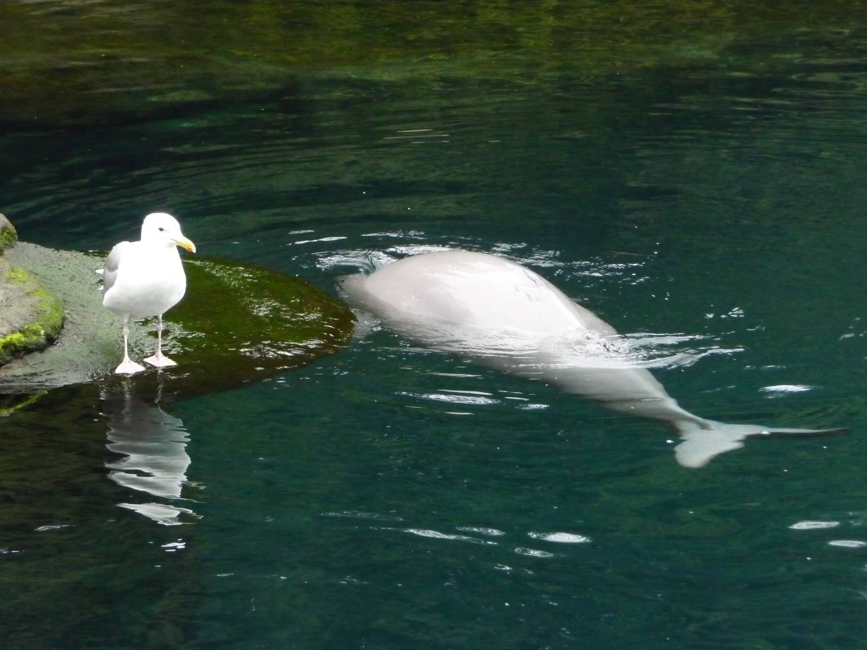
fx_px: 2805
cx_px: 434
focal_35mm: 112
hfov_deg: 17.6
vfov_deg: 13.2
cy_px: 325
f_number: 4.7
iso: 800
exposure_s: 1/125
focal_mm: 19.1
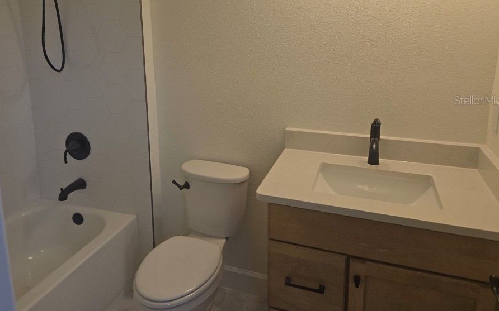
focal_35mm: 28
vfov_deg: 43.8
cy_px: 100
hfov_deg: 66.3
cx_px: 220
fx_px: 381
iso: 25
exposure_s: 1/120
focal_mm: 5.4
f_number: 1.8
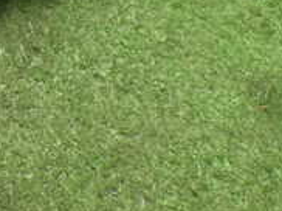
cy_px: -29
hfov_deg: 15.5
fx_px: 968
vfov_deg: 12.2
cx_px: -112
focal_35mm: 119
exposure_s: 1/80
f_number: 2.5
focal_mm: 6.37
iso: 800
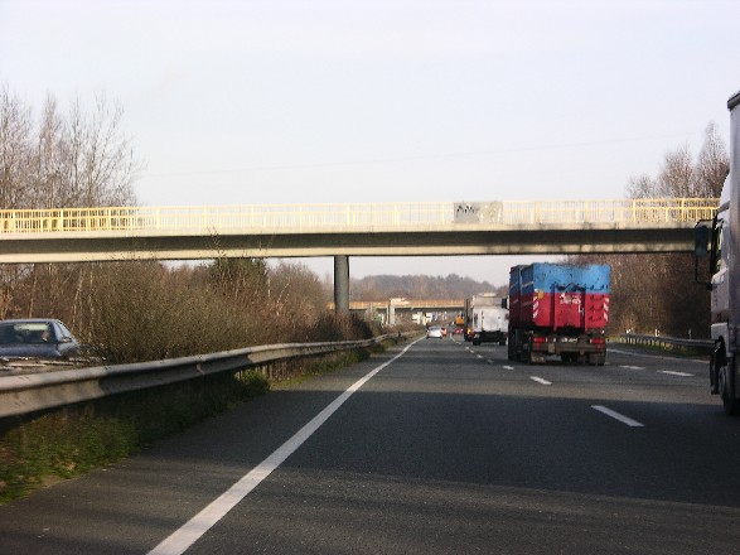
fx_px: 2351
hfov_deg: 17.9
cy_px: 278
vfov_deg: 13.5
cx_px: 370
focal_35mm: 110
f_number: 5.2
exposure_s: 1/150
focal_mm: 27.3
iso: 50
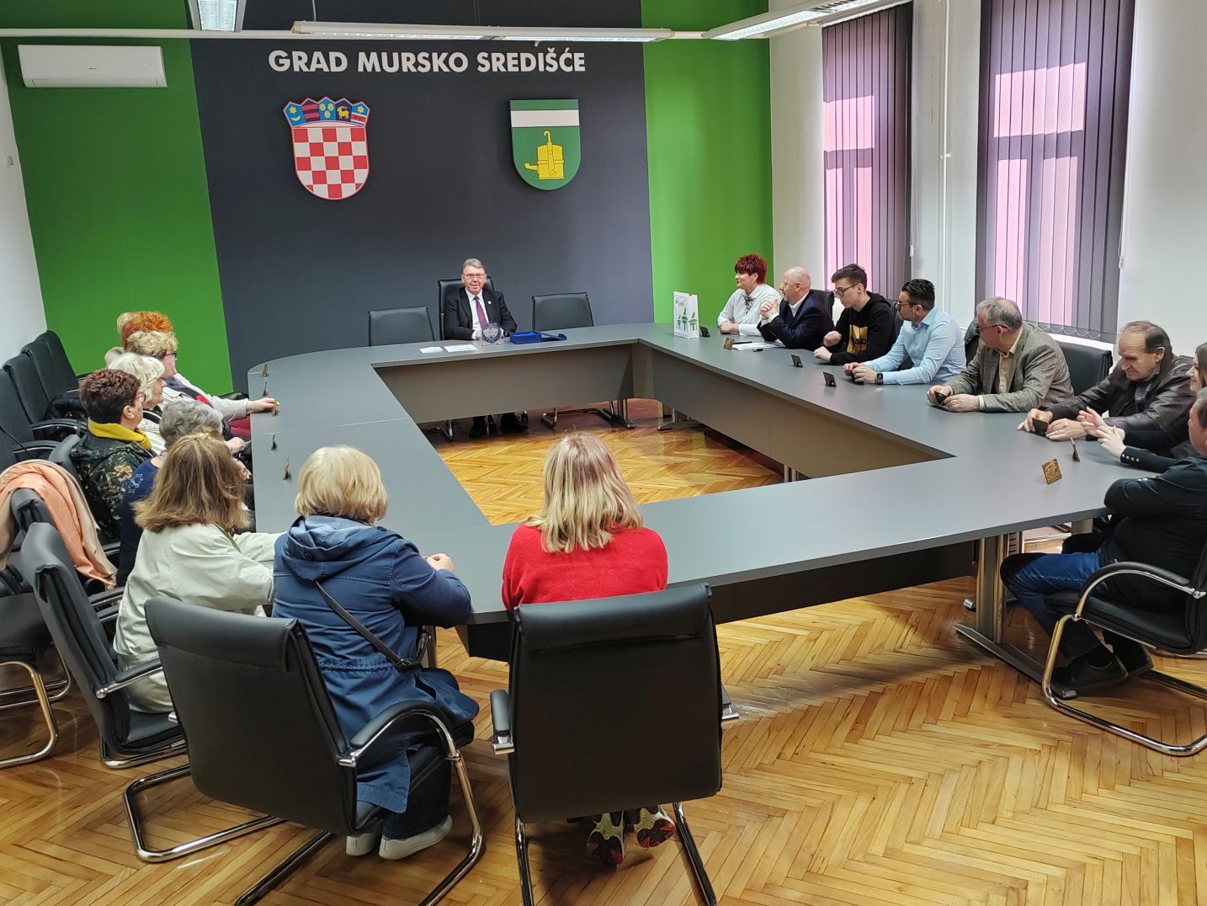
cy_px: 400
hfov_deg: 56.7
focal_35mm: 32
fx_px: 1116
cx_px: 657
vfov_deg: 44.1
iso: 500
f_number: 1.9
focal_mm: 5.52
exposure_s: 1/100
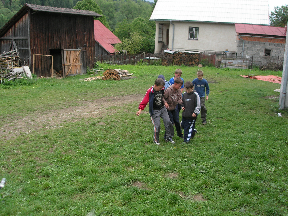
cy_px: 108
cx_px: 144
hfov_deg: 49.0
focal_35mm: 38
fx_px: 316
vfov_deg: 37.7
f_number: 4.8
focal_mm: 7.8
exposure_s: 1/244
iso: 64
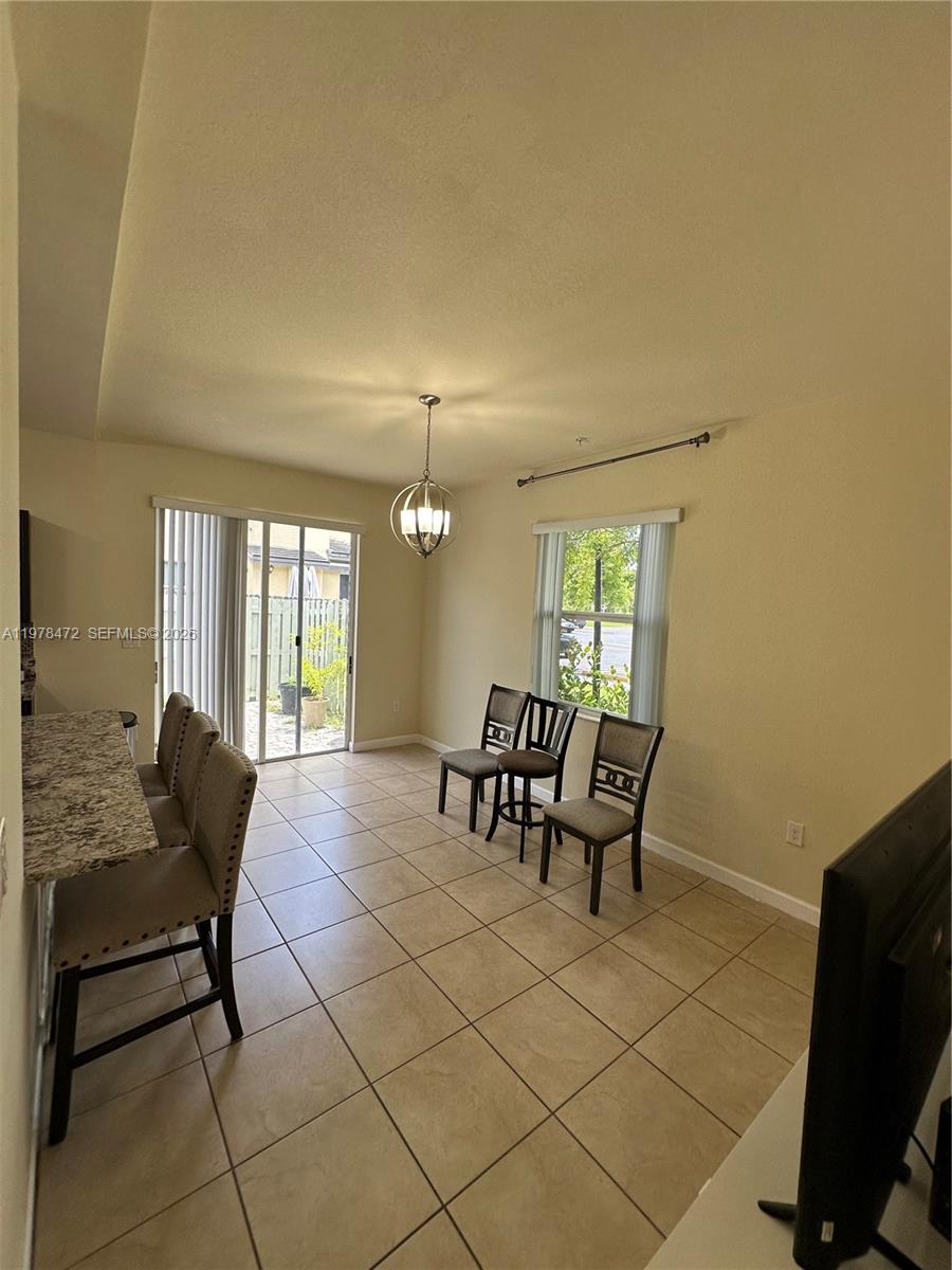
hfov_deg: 85.7
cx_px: 476
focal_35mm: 14
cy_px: 635
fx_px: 513
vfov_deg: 102.1
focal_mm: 2.22
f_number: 2.2
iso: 80
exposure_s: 1/120
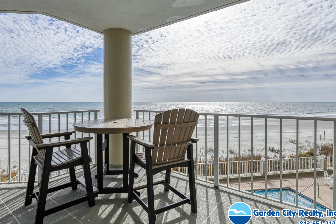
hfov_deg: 83.8
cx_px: 153
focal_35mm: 20
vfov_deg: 61.8
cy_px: 102
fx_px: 187
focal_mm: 18
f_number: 9
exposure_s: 1/1000
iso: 500
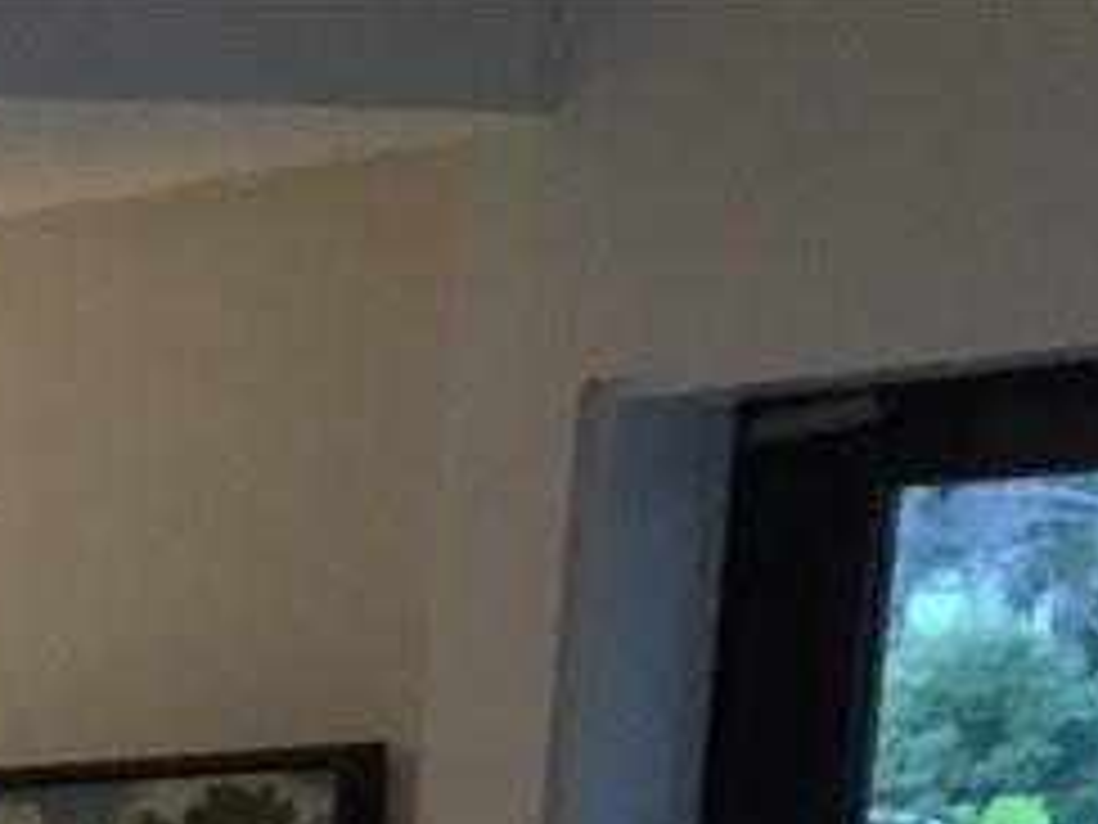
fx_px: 6027
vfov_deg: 6.8
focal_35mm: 190
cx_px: -1868
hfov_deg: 9.0
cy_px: 2688
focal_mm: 4.15
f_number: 2.2
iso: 125
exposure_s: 1/30
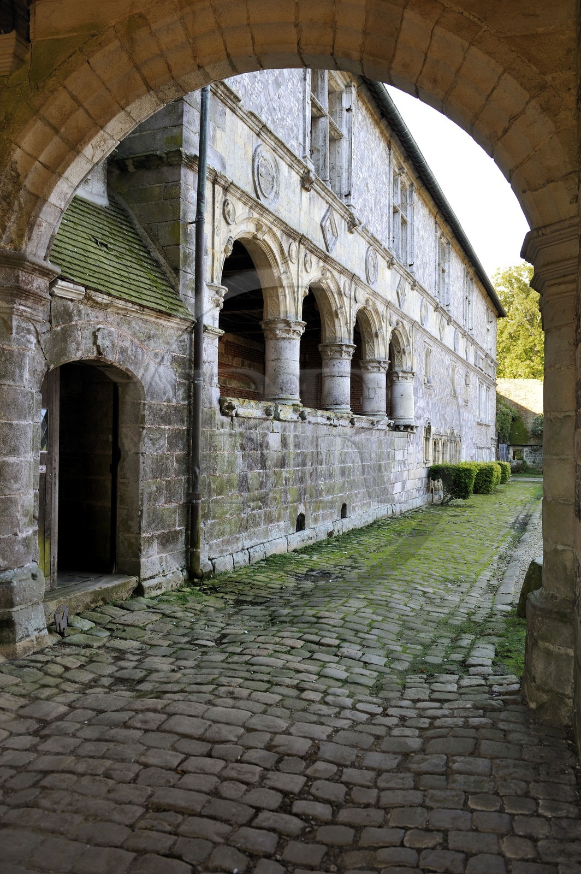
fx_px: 703
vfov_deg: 63.7
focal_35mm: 29
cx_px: 290
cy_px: 437
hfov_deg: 44.9
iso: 200
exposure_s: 1/100
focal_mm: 29
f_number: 4
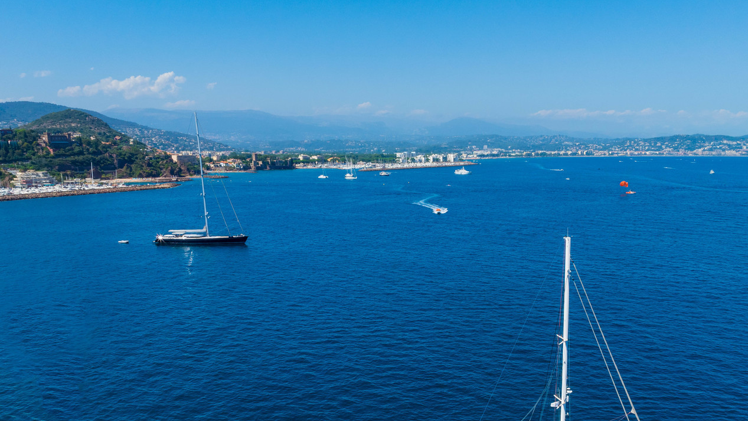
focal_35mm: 33
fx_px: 655
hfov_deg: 59.3
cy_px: 314
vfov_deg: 34.9
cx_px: 416
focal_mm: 12.3
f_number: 11
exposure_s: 1/200
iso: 100
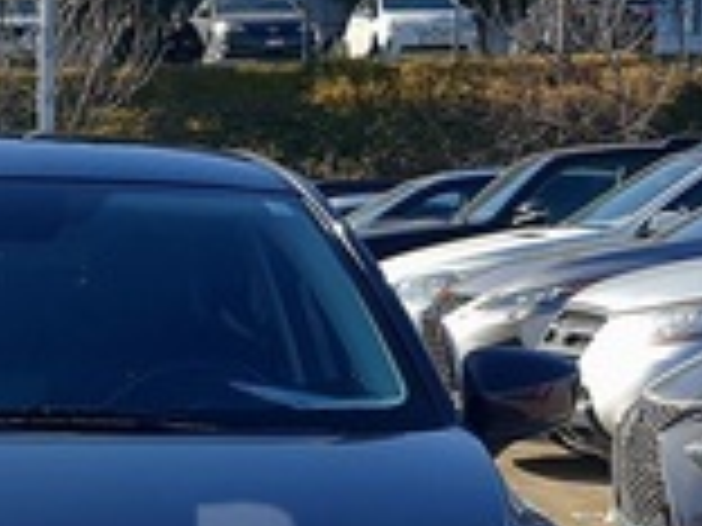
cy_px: 629
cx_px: 45
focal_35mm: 133
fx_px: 2697
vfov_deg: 10.9
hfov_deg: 14.6
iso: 50
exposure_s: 1/1667
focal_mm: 4.32
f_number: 1.7
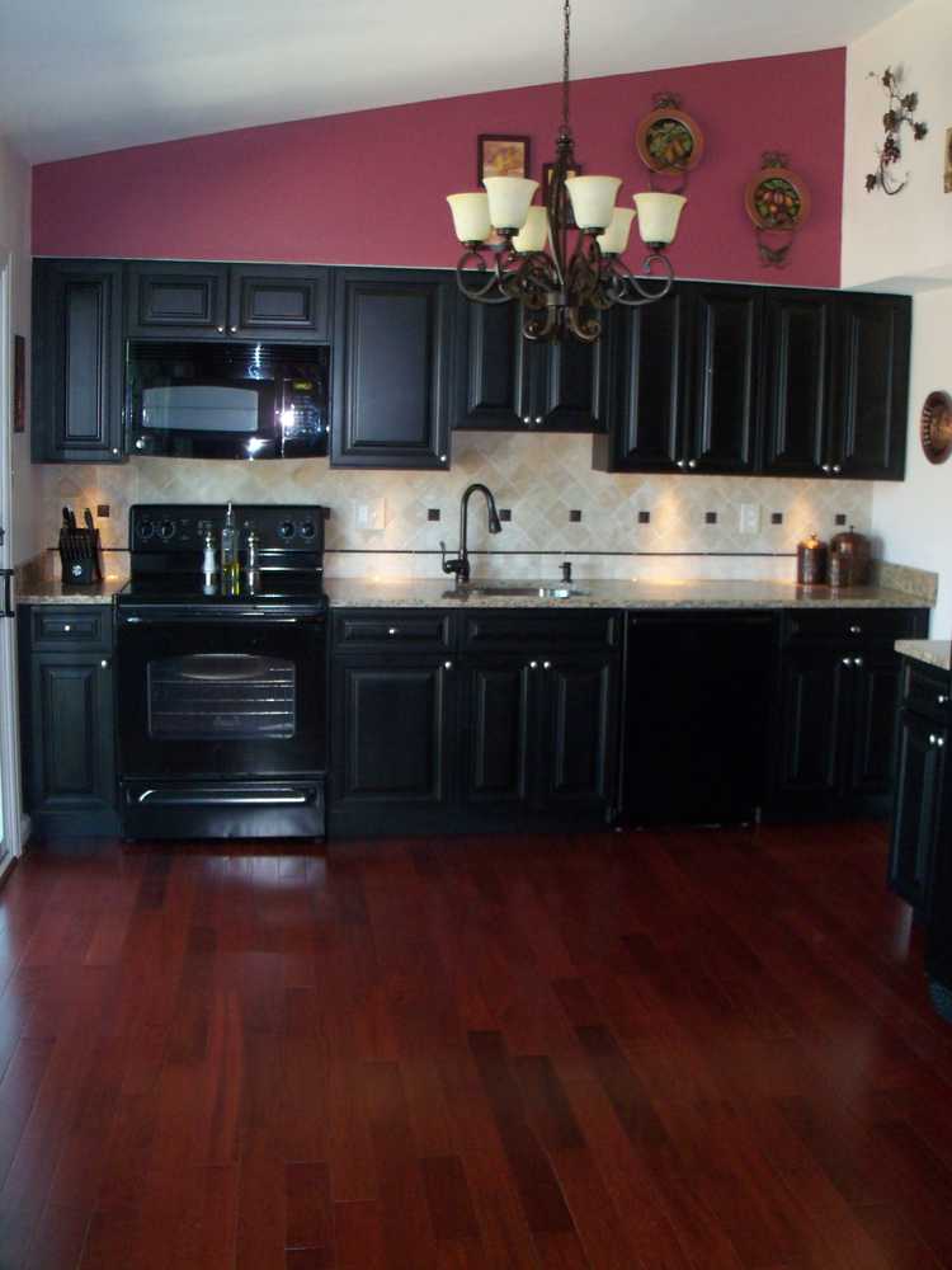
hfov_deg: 40.7
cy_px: 635
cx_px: 476
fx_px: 1283
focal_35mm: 35
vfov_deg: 52.6
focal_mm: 6.3
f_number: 3
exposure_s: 1/30
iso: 200
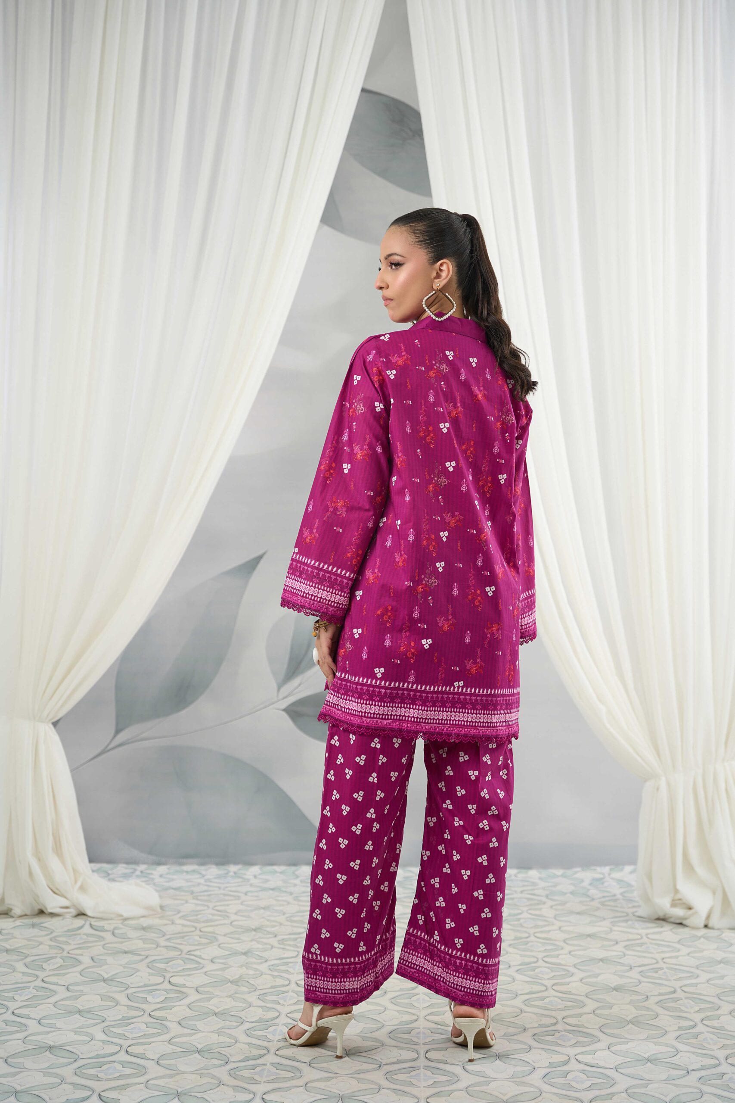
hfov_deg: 24.6
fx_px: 1687
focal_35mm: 55
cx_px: 368
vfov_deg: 36.2
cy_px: 552
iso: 160
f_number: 3.2
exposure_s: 1/125
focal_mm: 55.1
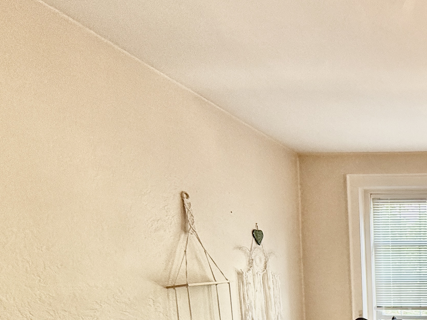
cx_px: 493
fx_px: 419
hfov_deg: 40.7
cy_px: 341
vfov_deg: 36.3
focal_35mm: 34
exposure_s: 1/100
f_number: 2.2
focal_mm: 2.22
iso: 160
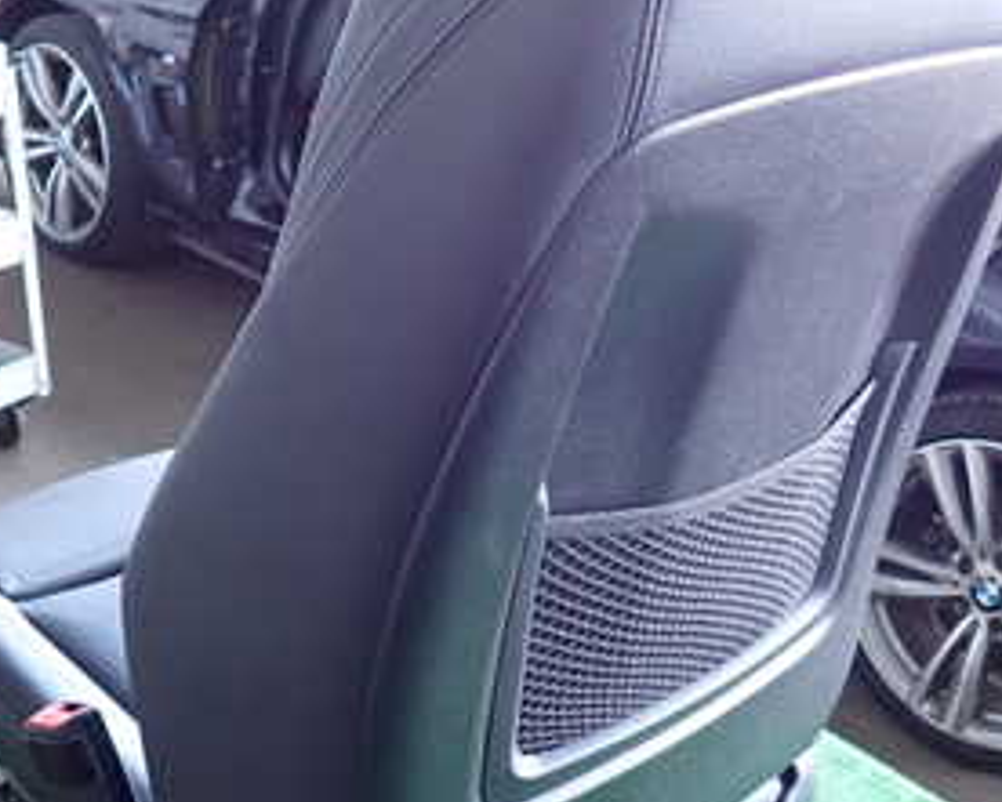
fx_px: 1572
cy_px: 486
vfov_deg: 28.6
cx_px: 508
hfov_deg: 35.3
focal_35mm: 53
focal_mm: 4.5
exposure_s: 1/30
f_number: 2
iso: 200
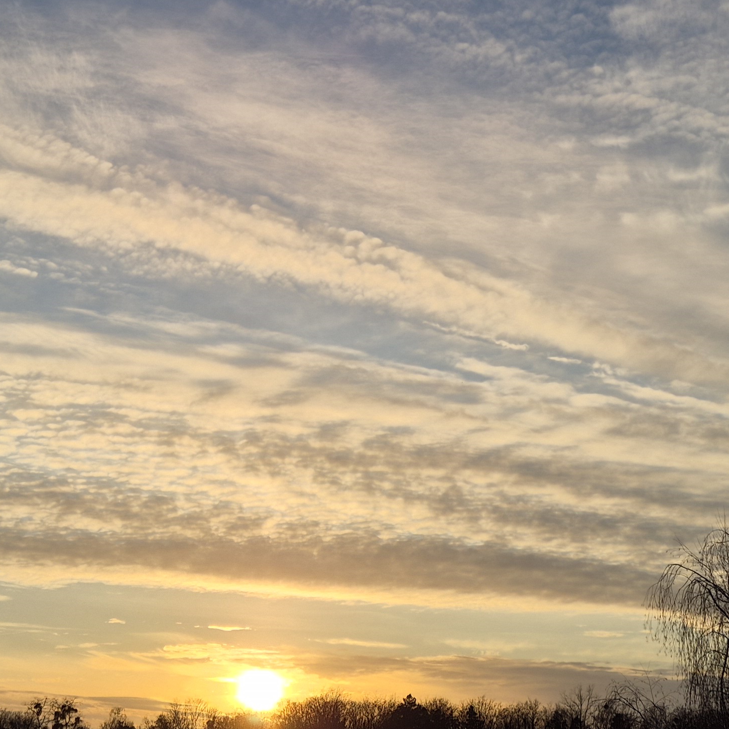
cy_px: 67
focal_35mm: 56
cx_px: 365
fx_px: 1334
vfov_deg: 29.3
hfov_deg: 30.6
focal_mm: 5.4
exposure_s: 1/2104
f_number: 1.8
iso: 25
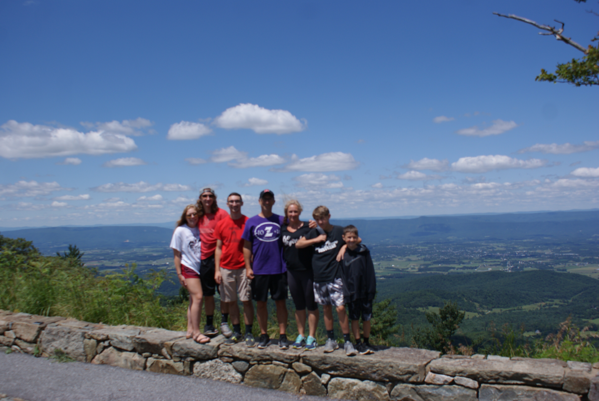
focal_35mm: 33
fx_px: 550
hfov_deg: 57.2
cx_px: 300
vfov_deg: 40.1
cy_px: 200
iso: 100
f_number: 5.6
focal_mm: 22
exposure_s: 1/1000
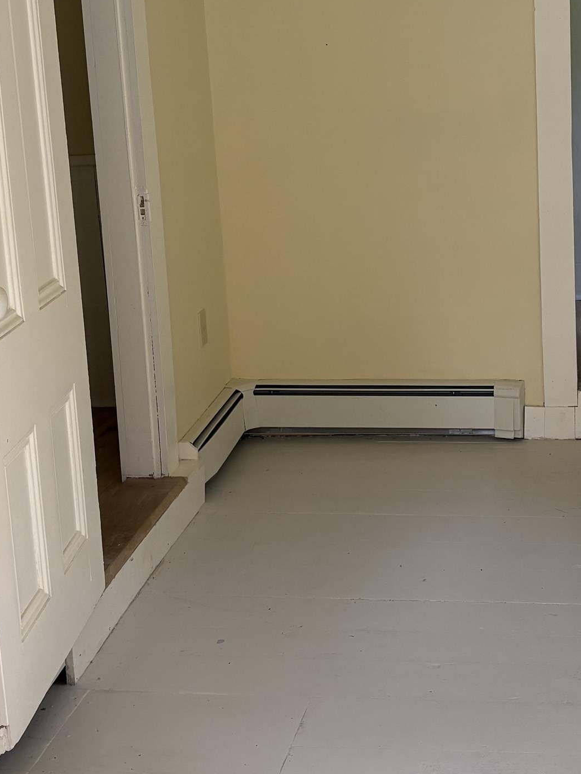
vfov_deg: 33.7
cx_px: 383
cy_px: 303
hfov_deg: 25.5
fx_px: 1275
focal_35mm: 57
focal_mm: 5.96
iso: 125
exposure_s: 1/241
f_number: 1.6
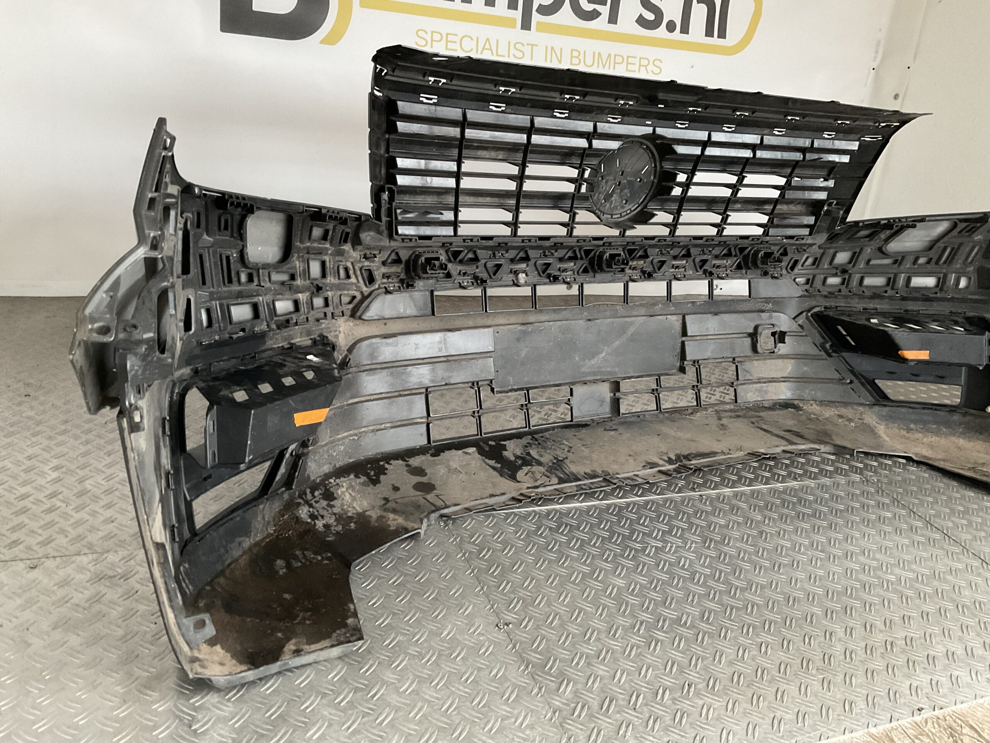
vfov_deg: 48.2
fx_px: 829
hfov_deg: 61.7
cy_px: 372
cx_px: 495
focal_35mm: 29
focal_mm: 3
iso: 250
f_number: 1.8
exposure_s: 1/40
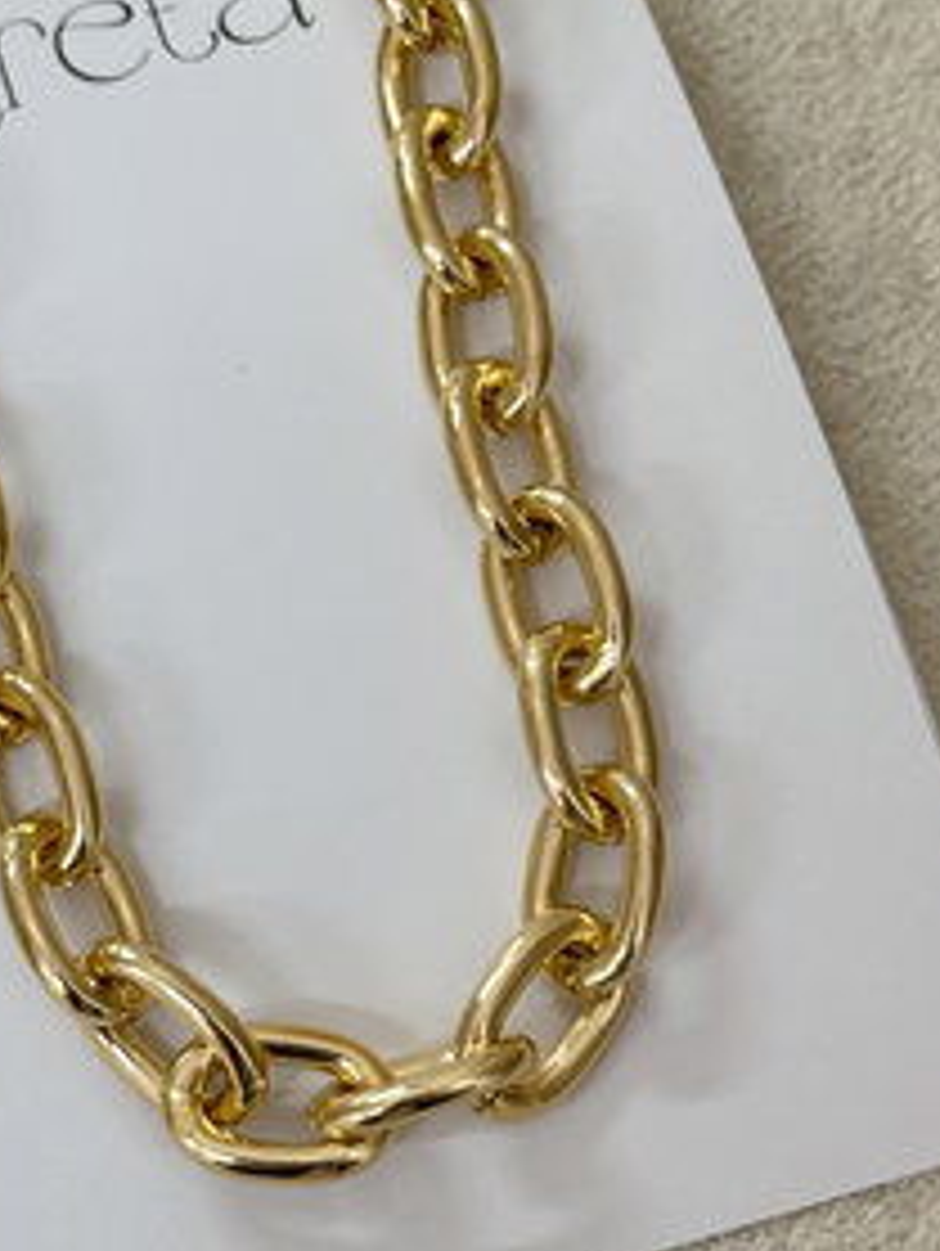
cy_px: 578
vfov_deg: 21.3
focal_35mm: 92
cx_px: 328
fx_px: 3326
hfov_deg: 16.1
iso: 160
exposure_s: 1/50
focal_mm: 6.76
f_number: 1.78
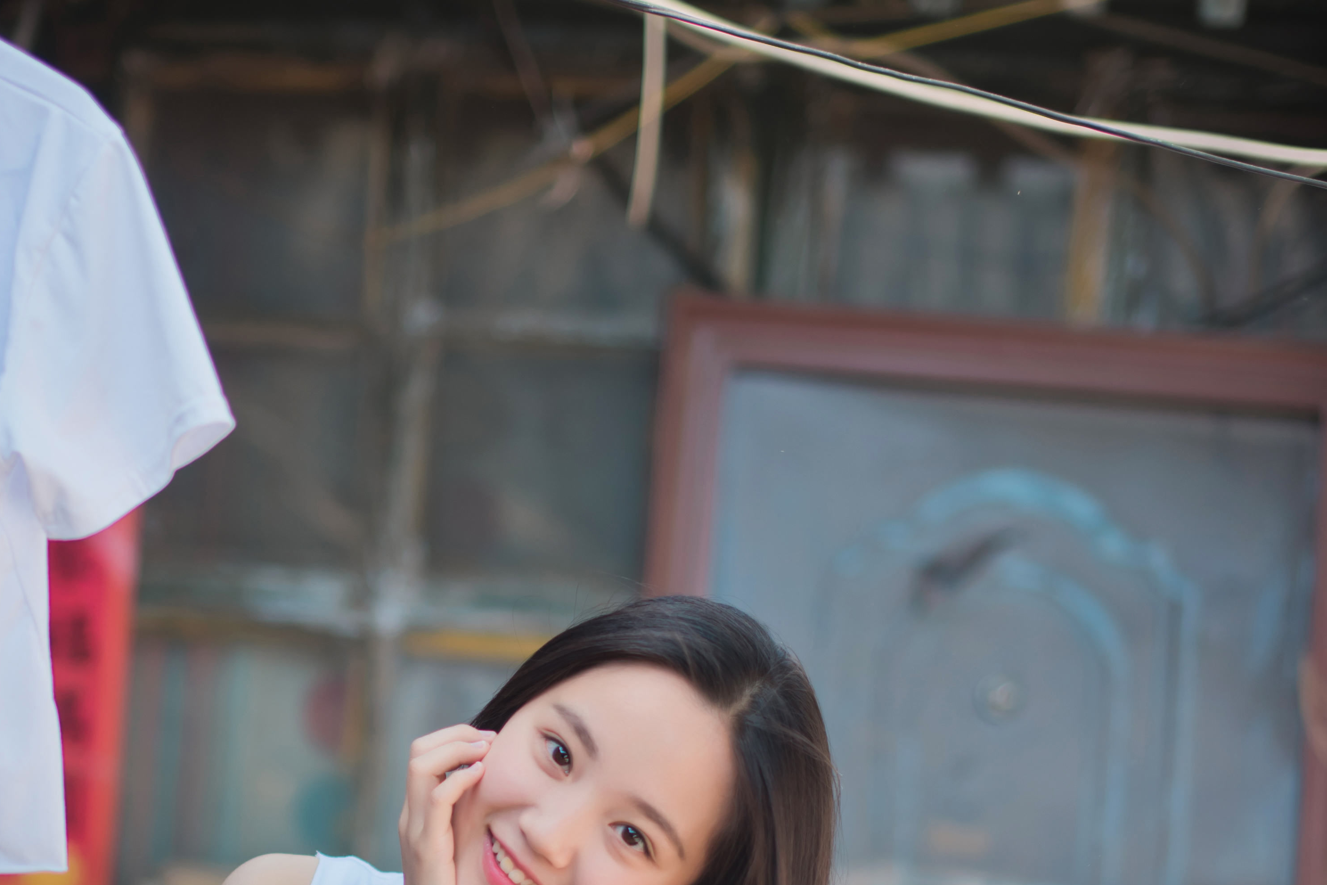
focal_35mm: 101
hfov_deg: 20.2
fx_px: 3723
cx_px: 464
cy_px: 791
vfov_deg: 13.4
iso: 100
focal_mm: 50
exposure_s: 1/800
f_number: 1.8
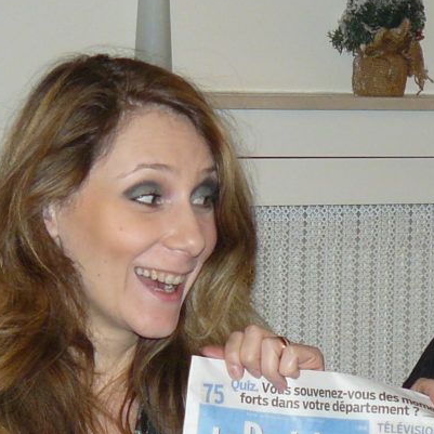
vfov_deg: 10.0
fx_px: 2468
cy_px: 334
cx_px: 299
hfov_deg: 10.0
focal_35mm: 174
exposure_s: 1/30
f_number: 2.8
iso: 125
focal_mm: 8.6
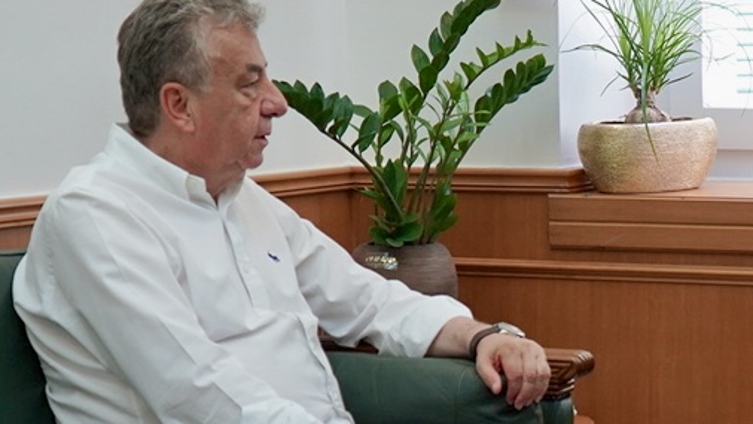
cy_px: 350
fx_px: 1518
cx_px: 710
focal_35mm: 76
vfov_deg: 15.8
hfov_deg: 26.7
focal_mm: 33
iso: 1250
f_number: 4
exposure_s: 1/160
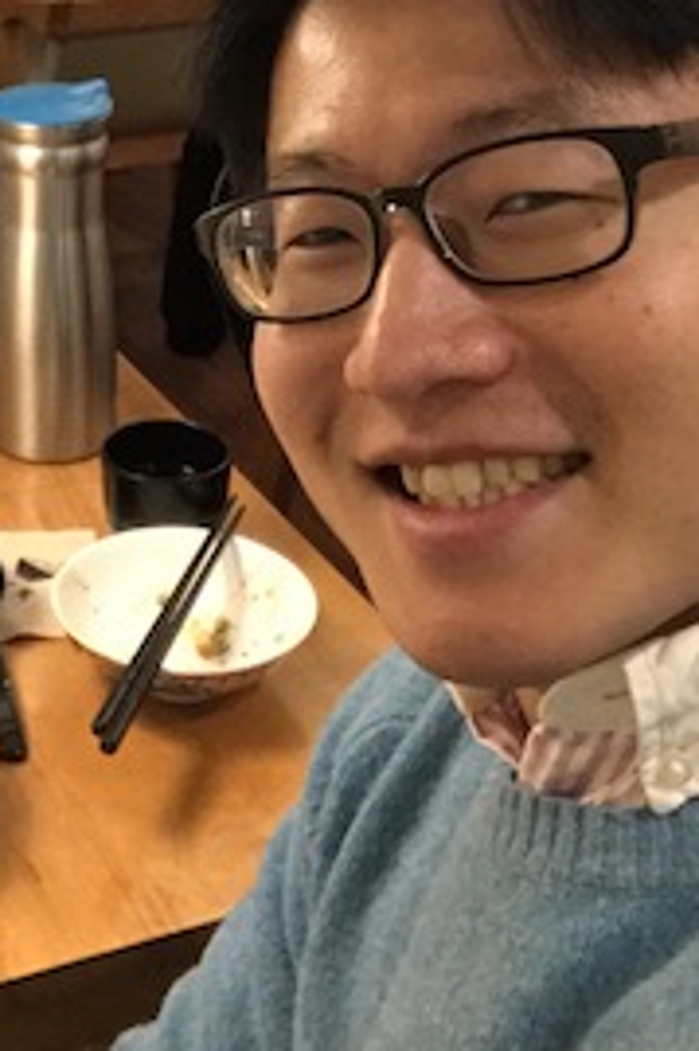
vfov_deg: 29.2
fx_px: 1925
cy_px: 94
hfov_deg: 20.1
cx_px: 47
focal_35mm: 66
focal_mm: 2.87
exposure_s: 1/15
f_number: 2.2
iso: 250
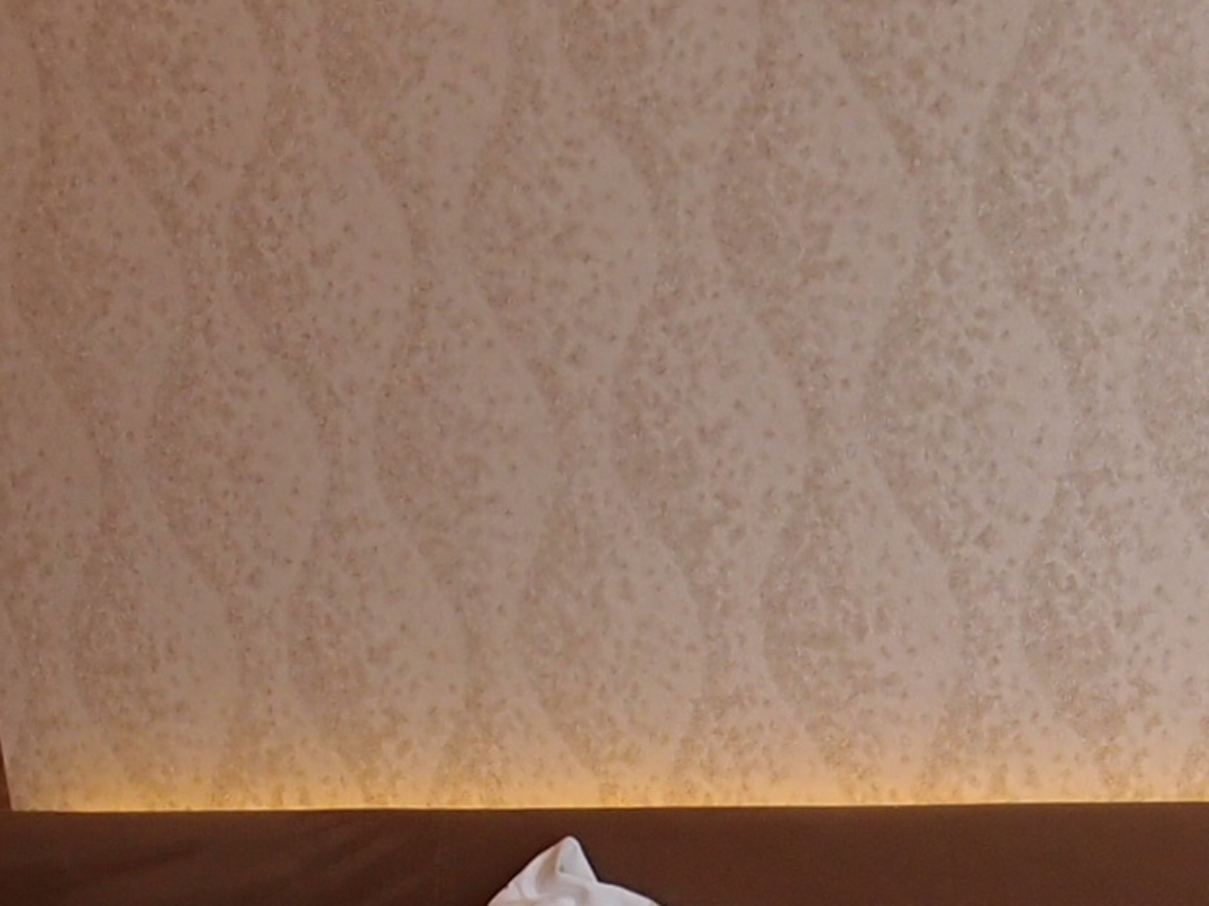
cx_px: 847
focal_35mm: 132
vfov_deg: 10.8
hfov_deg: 14.9
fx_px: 4609
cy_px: 1329
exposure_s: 1/100
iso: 100
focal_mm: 6
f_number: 2.2
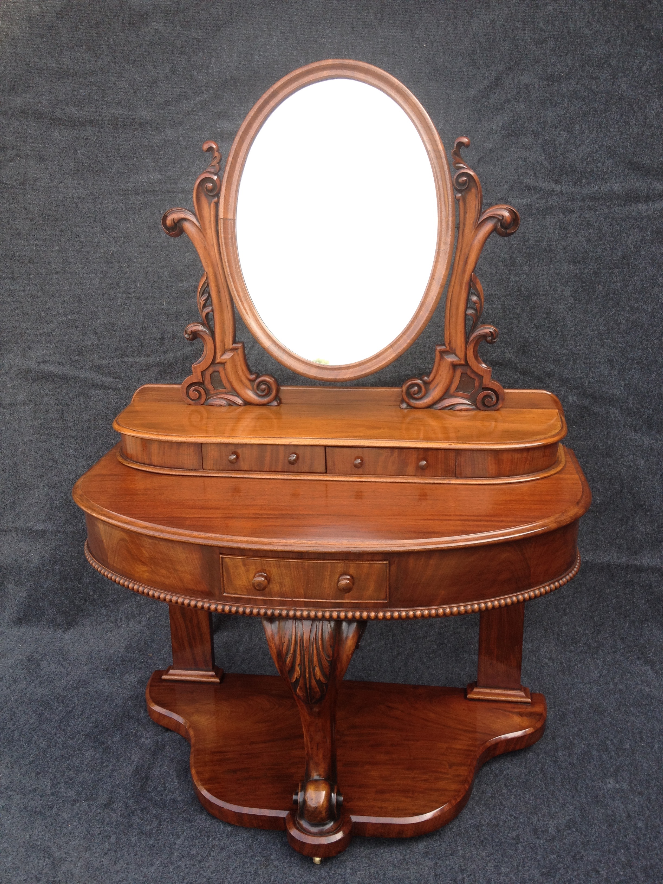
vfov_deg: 52.6
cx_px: 332
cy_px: 442
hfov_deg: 40.7
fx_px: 894
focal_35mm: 35
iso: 50
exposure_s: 1/156
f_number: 2.4
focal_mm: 4.28
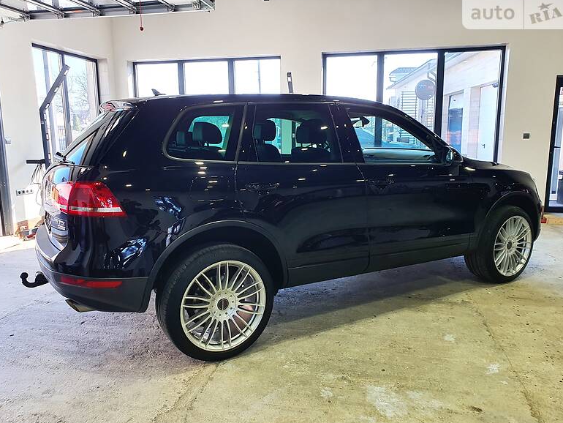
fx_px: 439
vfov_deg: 51.4
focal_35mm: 27
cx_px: 286
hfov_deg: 65.3
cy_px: 209
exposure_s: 1/100
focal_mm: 4.3
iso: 64
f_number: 2.4
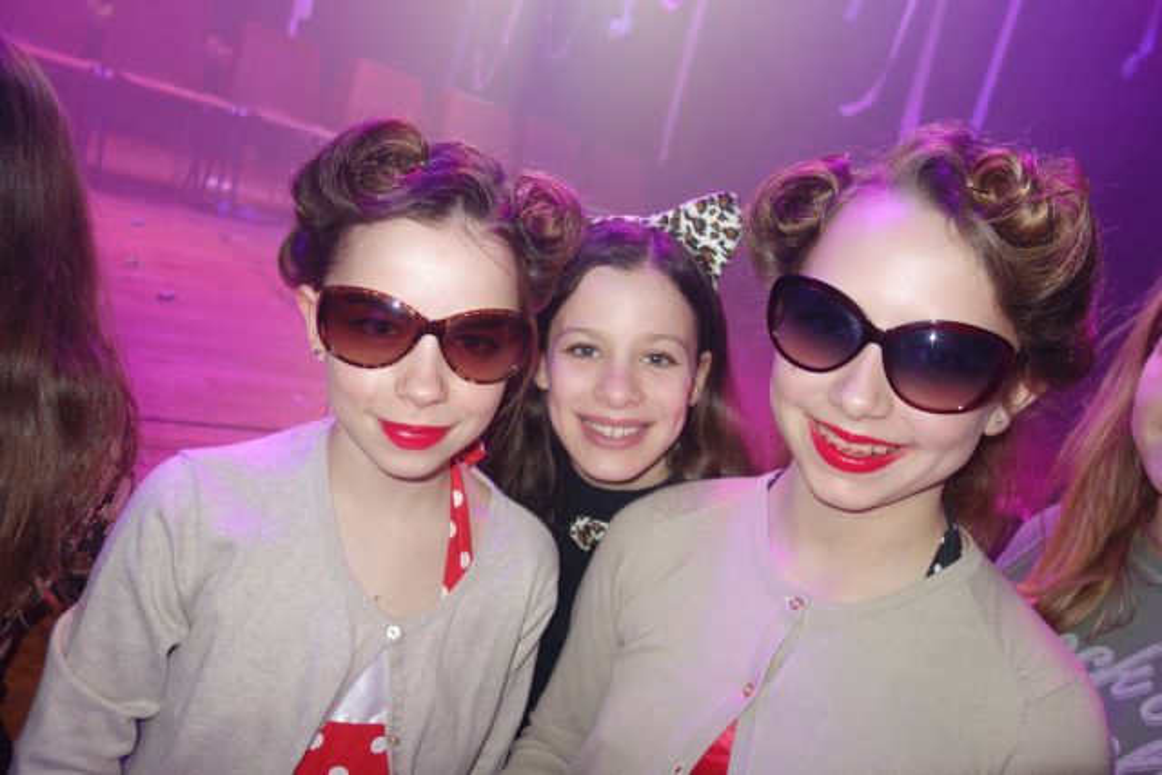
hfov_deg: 65.5
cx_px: 581
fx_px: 904
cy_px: 388
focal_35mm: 28
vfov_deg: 46.4
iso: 200
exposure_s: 1/80
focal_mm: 10.4
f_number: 1.8
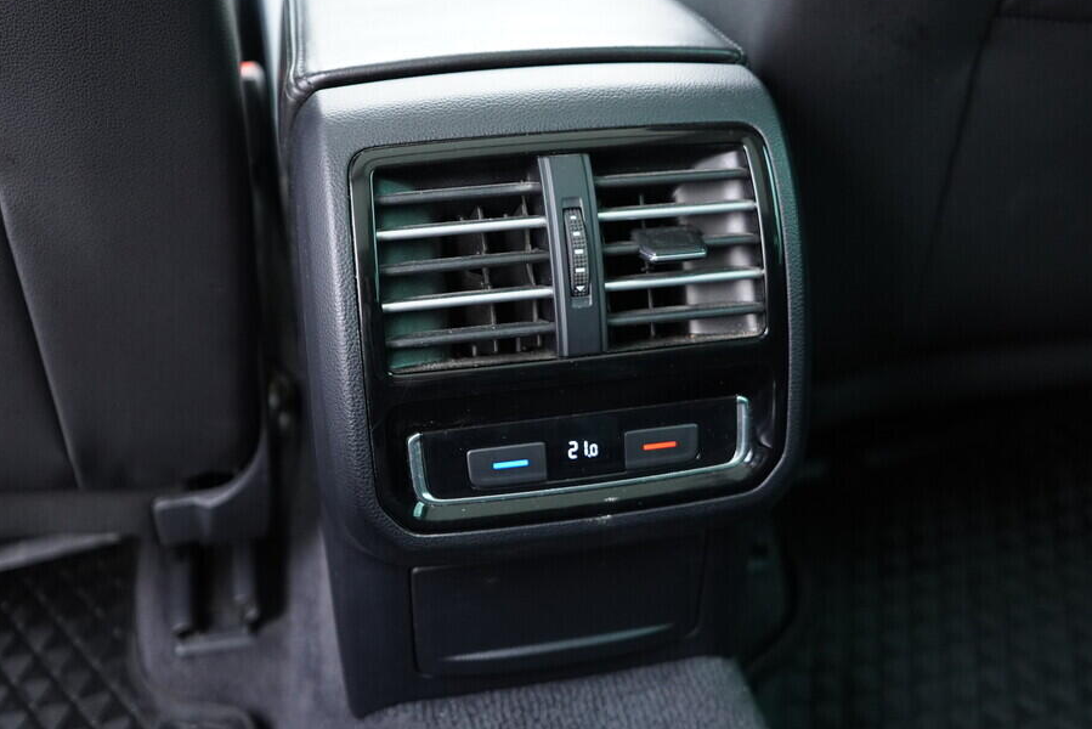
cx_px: 559
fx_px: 1244
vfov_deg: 32.7
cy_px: 358
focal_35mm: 41
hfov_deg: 47.4
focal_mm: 24
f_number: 2.8
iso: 1250
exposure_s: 1/40
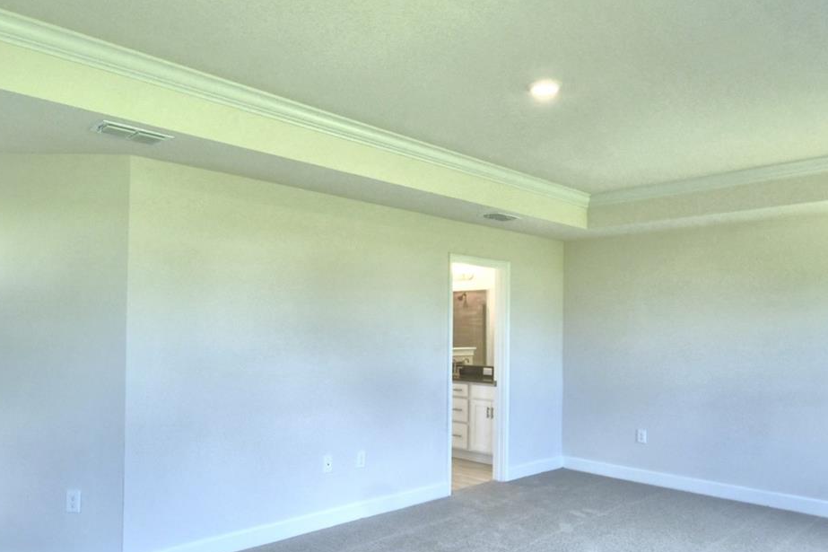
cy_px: 318
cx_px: 390
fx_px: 598
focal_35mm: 26
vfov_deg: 49.4
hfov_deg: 69.3
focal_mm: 10
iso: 360
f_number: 4.5
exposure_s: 1/125
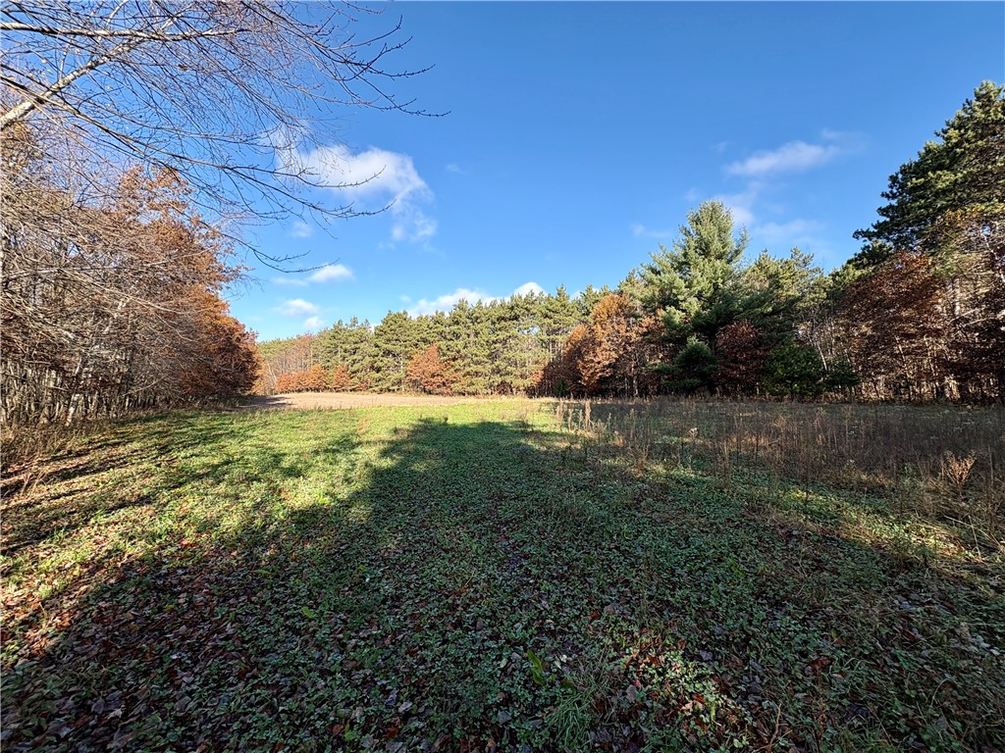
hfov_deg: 102.1
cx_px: 502
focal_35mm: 14
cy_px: 376
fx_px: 406
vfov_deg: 85.7
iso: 40
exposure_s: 1/921
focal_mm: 2.22
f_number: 2.2
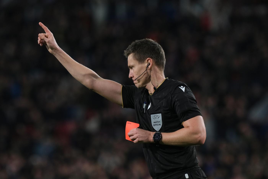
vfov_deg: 3.3
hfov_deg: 4.9
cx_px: 134
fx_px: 3126
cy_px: 90
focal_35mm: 420
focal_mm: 280
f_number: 3.6
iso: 2500
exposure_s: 1/1250
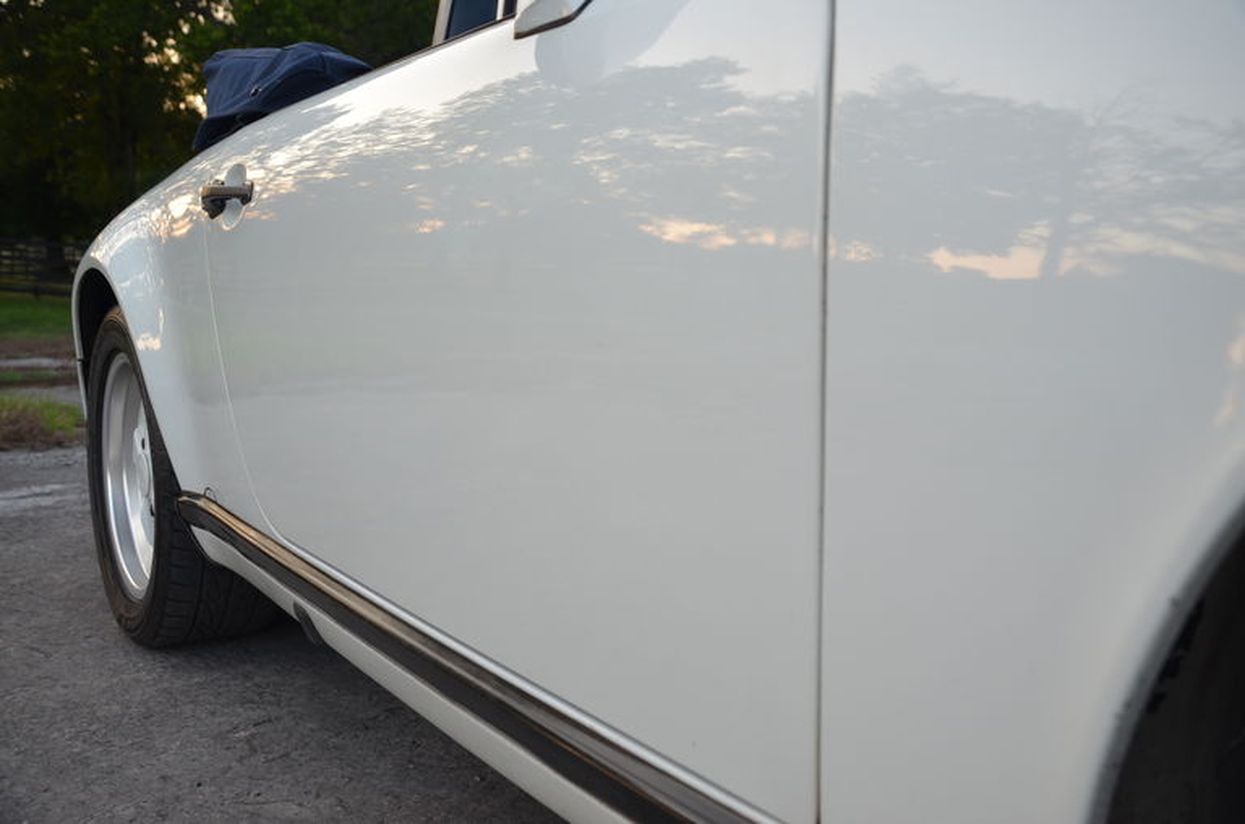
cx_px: 622
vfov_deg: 39.8
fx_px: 1138
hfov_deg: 57.3
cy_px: 412
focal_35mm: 33
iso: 400
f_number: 4.5
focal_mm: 22
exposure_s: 1/80
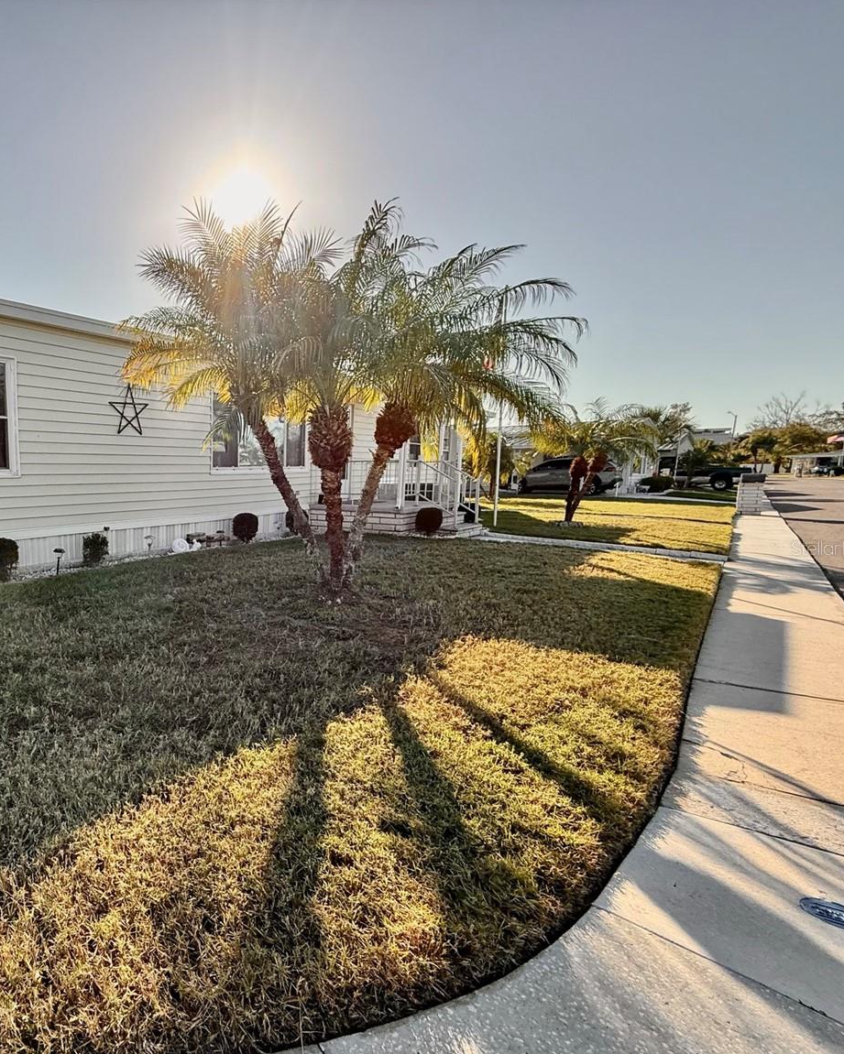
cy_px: 548
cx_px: 145
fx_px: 593
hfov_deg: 63.4
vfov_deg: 83.2
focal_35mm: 19
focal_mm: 2.22
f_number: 2.2
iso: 64
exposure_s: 1/864
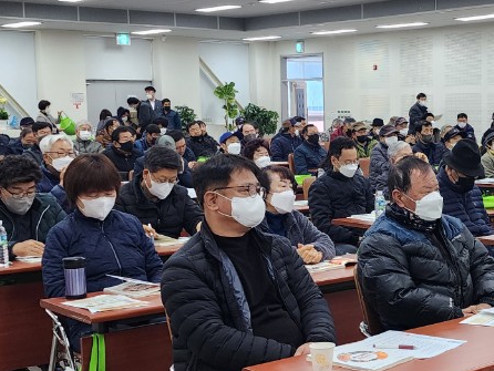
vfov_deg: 22.2
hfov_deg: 28.3
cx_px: 441
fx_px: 942
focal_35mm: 66
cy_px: 221
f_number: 1.8
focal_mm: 6.4
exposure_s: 1/182
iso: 200
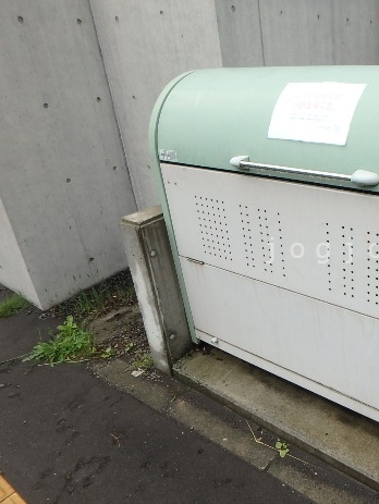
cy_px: 250
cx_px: 340
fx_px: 423
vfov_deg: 61.6
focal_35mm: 29
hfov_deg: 44.1
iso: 125
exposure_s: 1/320
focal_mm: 3.7
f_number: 3.5
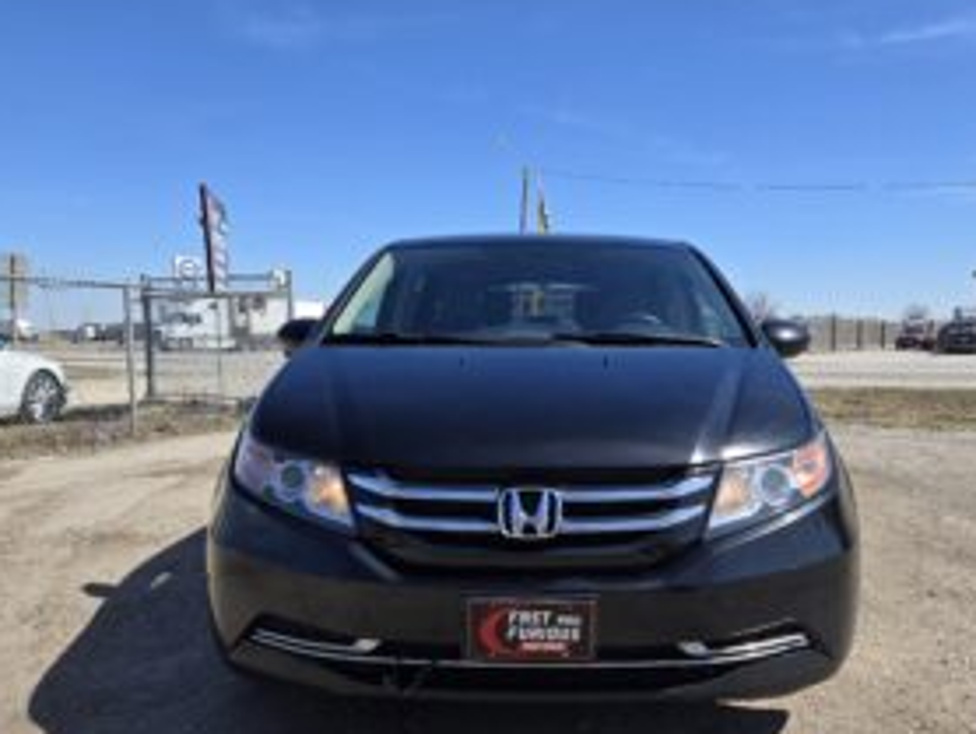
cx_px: 541
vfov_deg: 48.2
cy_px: 416
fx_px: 818
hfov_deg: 61.5
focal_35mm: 29
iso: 50
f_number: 1.8
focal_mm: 5.4
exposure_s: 1/2921
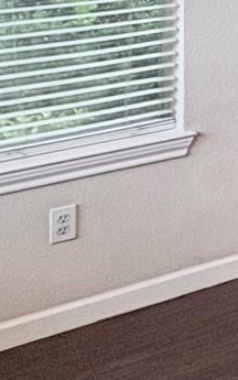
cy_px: -171
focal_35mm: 88
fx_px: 912
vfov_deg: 20.5
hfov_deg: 9.7
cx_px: 791
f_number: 2.2
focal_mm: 2.22
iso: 125
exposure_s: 1/60
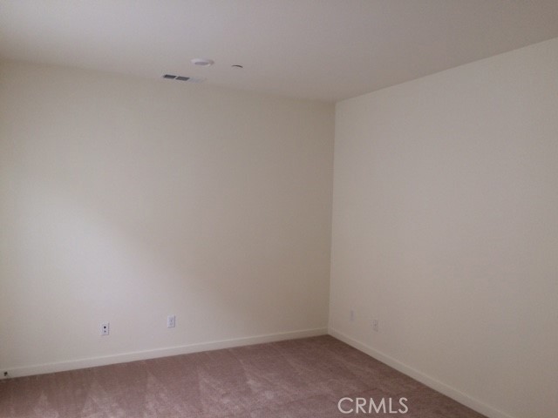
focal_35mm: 29
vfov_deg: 48.2
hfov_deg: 61.7
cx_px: 279
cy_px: 209
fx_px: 467
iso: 50
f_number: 2.2
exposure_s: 1/120
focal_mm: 4.15
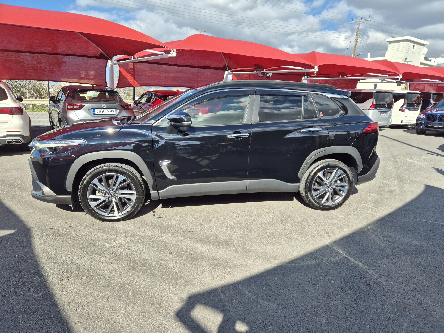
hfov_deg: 73.9
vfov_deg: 58.9
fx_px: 295
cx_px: 222
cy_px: 166
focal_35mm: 23
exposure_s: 1/1006
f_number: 1.8
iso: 25
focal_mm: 5.4
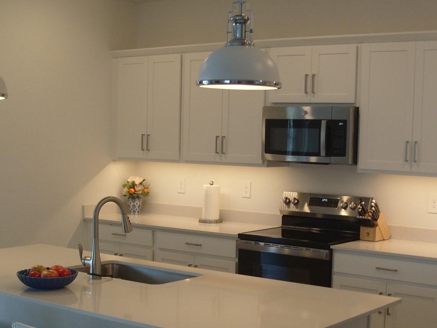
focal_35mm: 56
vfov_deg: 25.9
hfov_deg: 34.3
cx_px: 243
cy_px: 229
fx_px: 707
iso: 100
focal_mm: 7.8
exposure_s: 1/60
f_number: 2.8
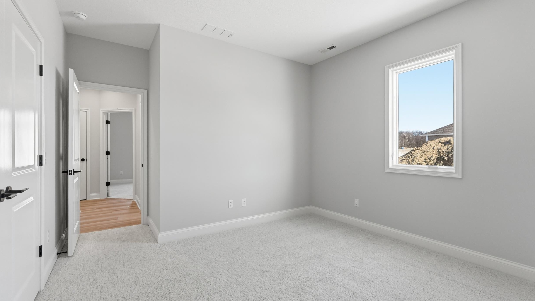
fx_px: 227
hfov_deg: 99.4
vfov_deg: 67.1
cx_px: 263
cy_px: 150
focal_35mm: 16
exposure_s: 1/4000
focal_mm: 10
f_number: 4
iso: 800
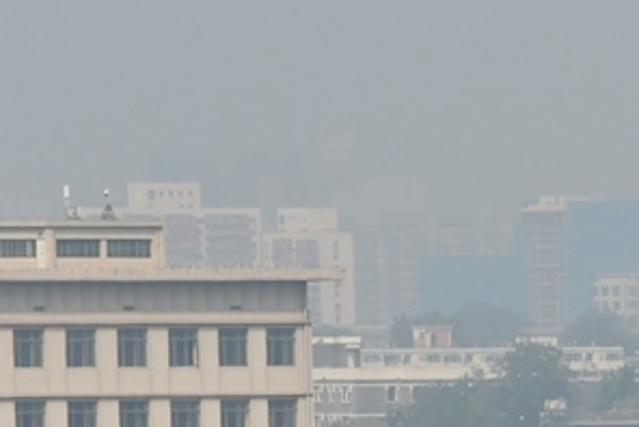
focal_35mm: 910
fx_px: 16168
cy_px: 812
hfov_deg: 2.3
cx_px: 1518
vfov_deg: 1.5
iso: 200
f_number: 5.6
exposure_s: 1/1250
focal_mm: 180
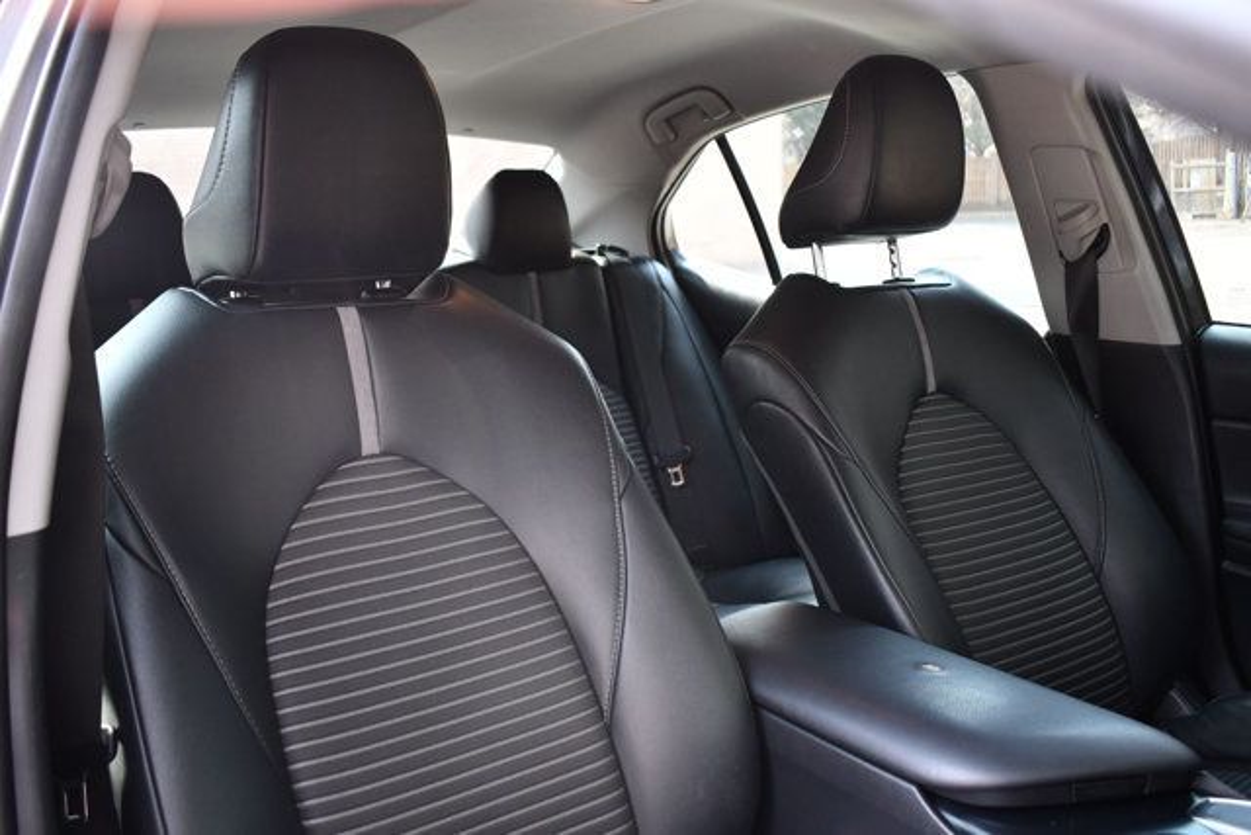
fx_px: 1147
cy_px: 418
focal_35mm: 33
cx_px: 626
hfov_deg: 57.2
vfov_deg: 40.0
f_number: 3.8
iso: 900
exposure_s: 1/125
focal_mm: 22
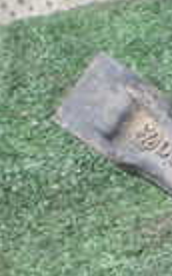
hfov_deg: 8.5
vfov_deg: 14.3
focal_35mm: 138
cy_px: 396
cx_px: 438
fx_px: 1037
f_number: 2.3
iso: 100
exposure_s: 1/200
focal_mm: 5.4
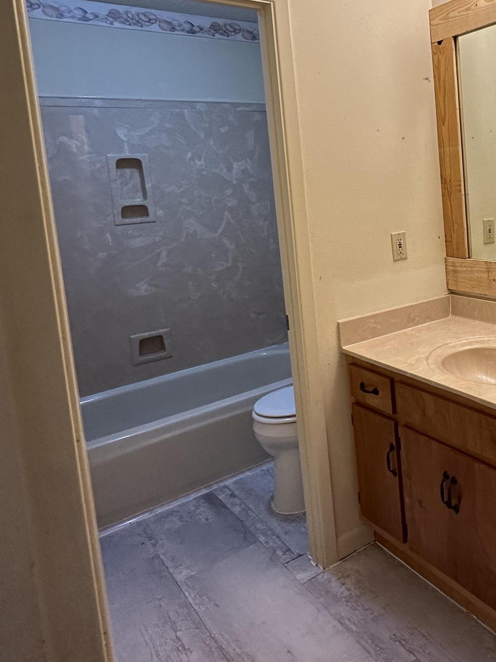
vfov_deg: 58.6
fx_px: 573
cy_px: 222
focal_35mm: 30
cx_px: 500
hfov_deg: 40.7
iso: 200
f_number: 2.2
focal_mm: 2.22
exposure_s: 1/120
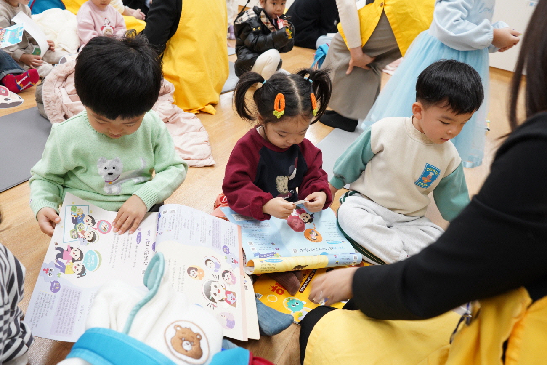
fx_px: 425
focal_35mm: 28
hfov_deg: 65.5
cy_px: 182
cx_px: 274
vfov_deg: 46.4
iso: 2500
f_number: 5.6
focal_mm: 28
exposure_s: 1/50
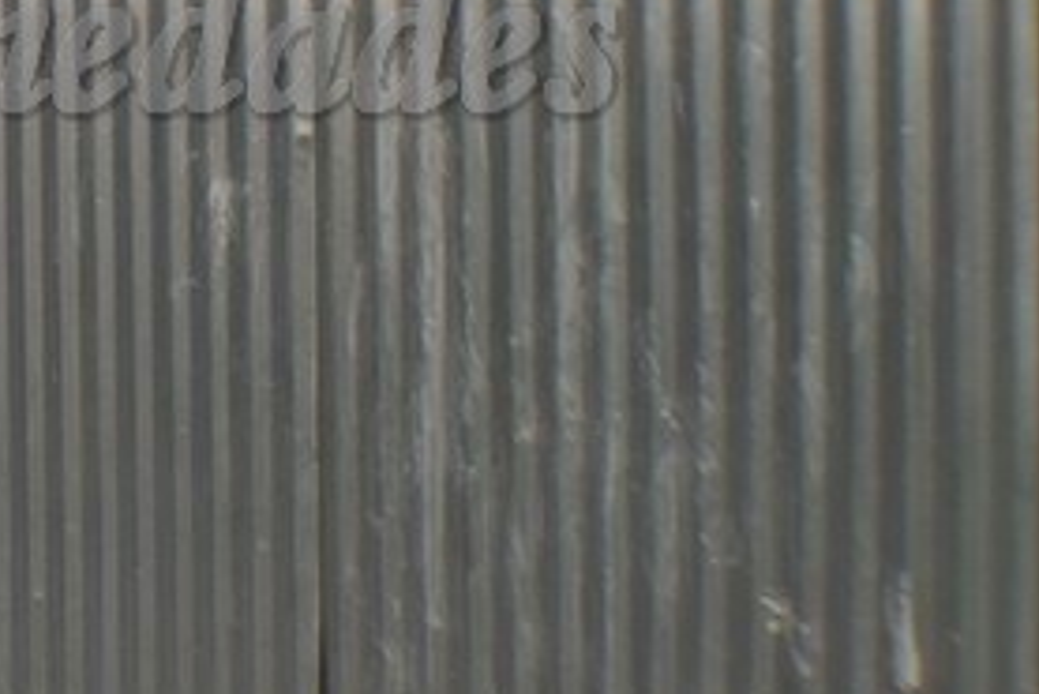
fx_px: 4962
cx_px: -300
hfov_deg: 11.6
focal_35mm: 172
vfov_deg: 8.0
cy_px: 47
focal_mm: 31
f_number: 8
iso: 100
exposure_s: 1/250
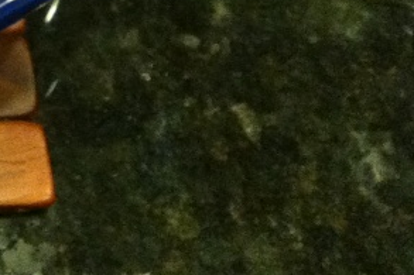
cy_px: -309
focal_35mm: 161
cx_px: -492
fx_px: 1850
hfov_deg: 11.2
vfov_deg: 8.0
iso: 400
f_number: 2.8
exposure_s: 1/15
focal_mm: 3.85
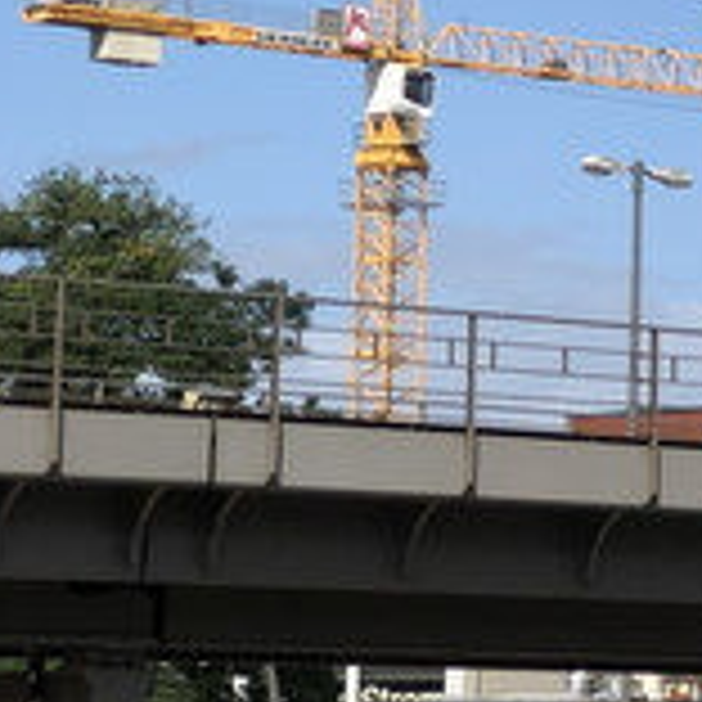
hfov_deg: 7.4
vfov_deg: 7.7
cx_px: 1516
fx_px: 5185
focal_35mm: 226
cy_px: 194
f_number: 2.8
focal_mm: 6.6
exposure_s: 1/1499
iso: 20
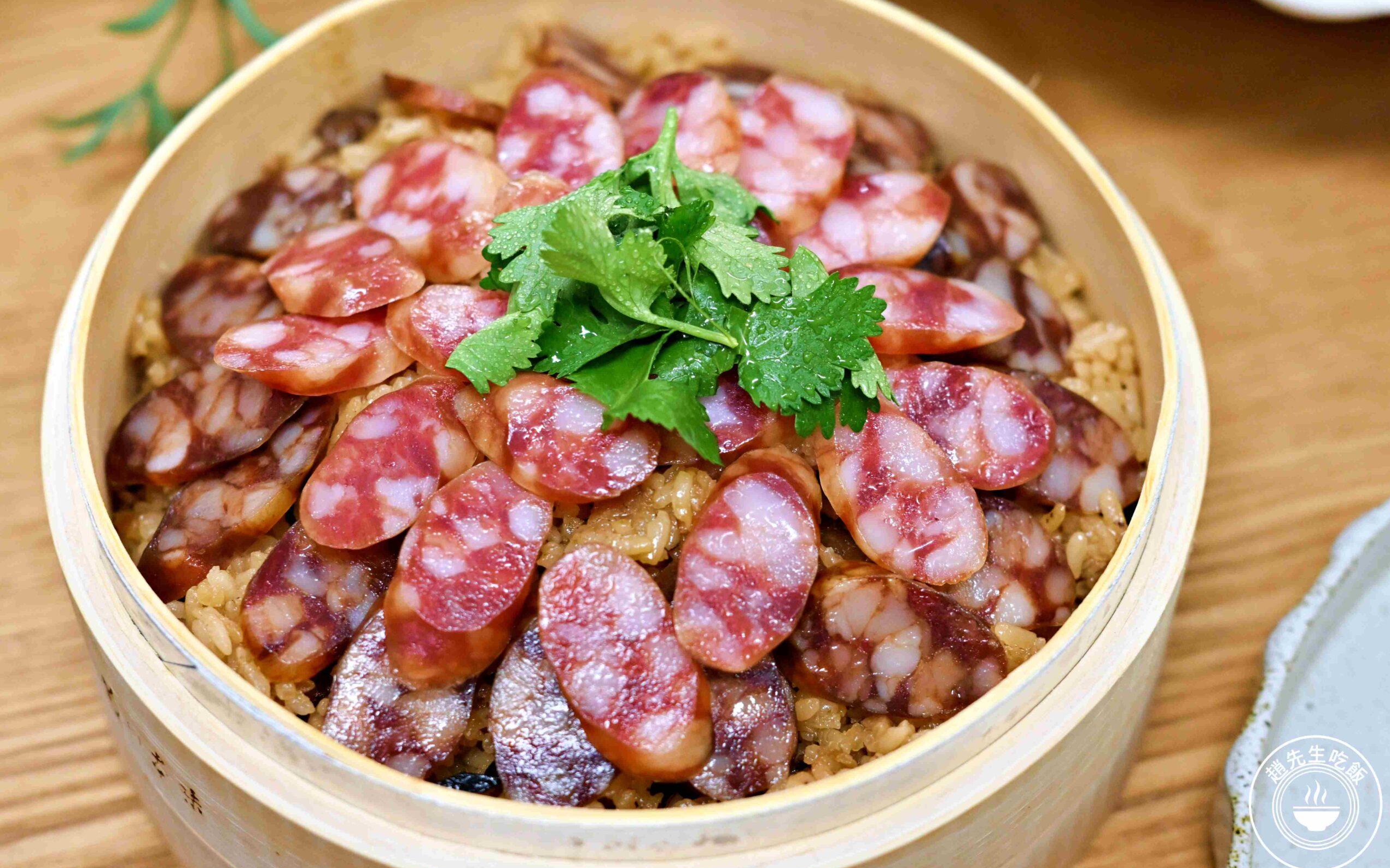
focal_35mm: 77
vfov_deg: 16.9
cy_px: 422
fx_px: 2917
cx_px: 700
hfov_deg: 26.8
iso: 2000
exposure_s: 1/200
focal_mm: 50
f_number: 3.2
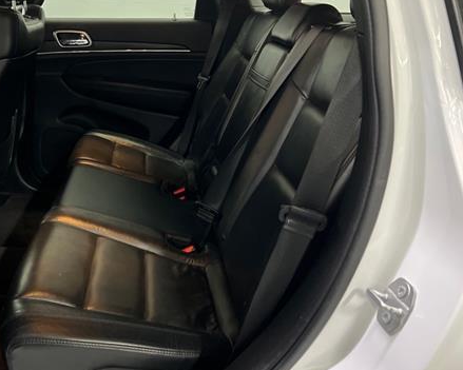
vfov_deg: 40.1
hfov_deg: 48.0
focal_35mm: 37
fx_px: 507
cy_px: 175
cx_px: 142
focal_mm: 5.7
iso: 640
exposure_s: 1/30
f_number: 1.5
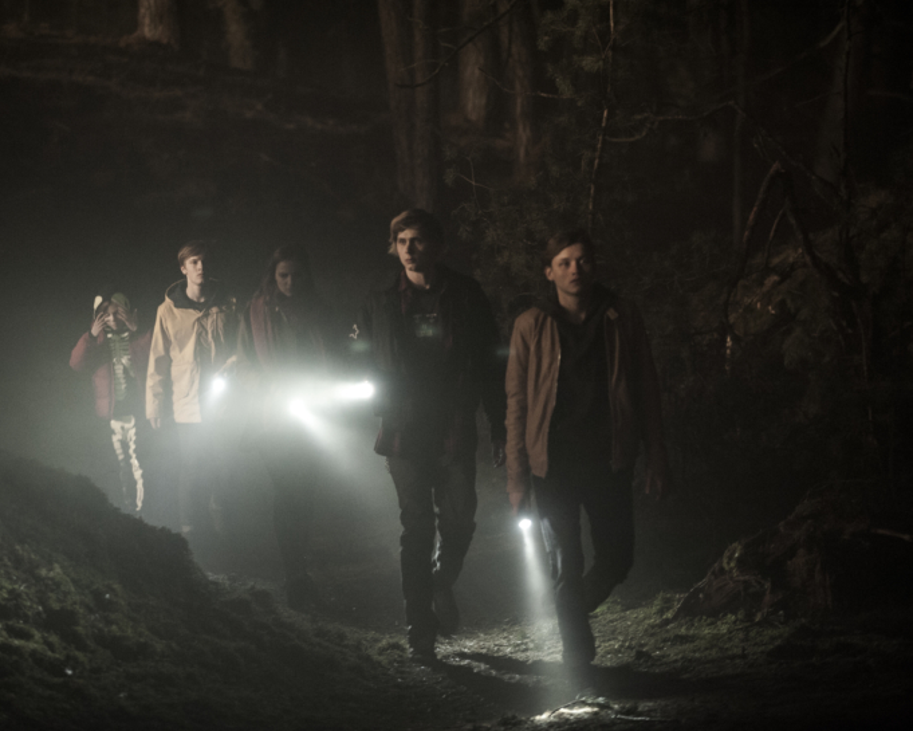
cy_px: 364
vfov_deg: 10.9
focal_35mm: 142
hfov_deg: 13.6
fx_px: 3838
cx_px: 373
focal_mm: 125
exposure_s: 1/50
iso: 4000
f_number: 2.8
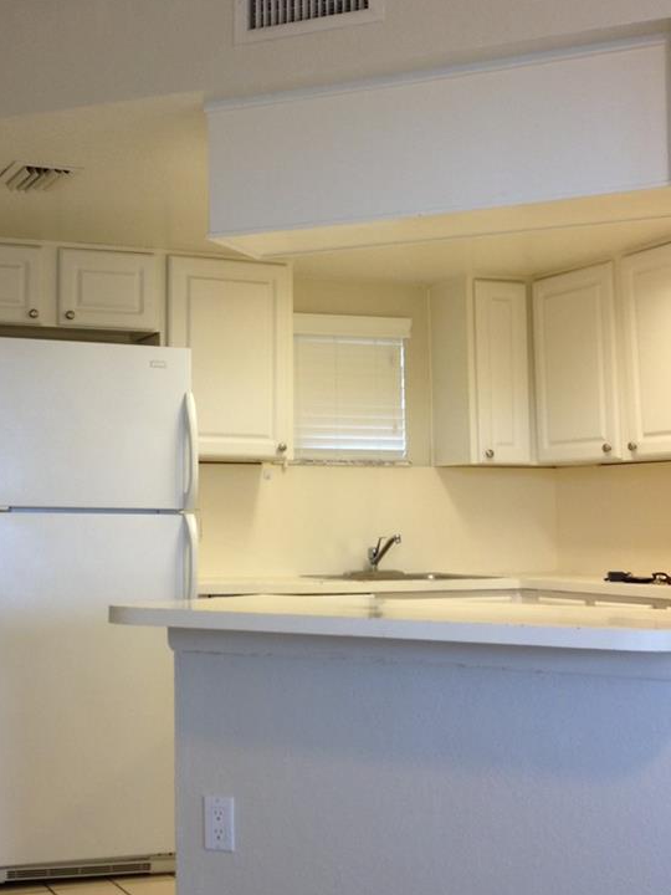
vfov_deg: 34.9
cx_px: 176
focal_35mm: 55
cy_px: 379
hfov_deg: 26.3
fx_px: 1422
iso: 50
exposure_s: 1/30
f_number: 2.4
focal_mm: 4.12
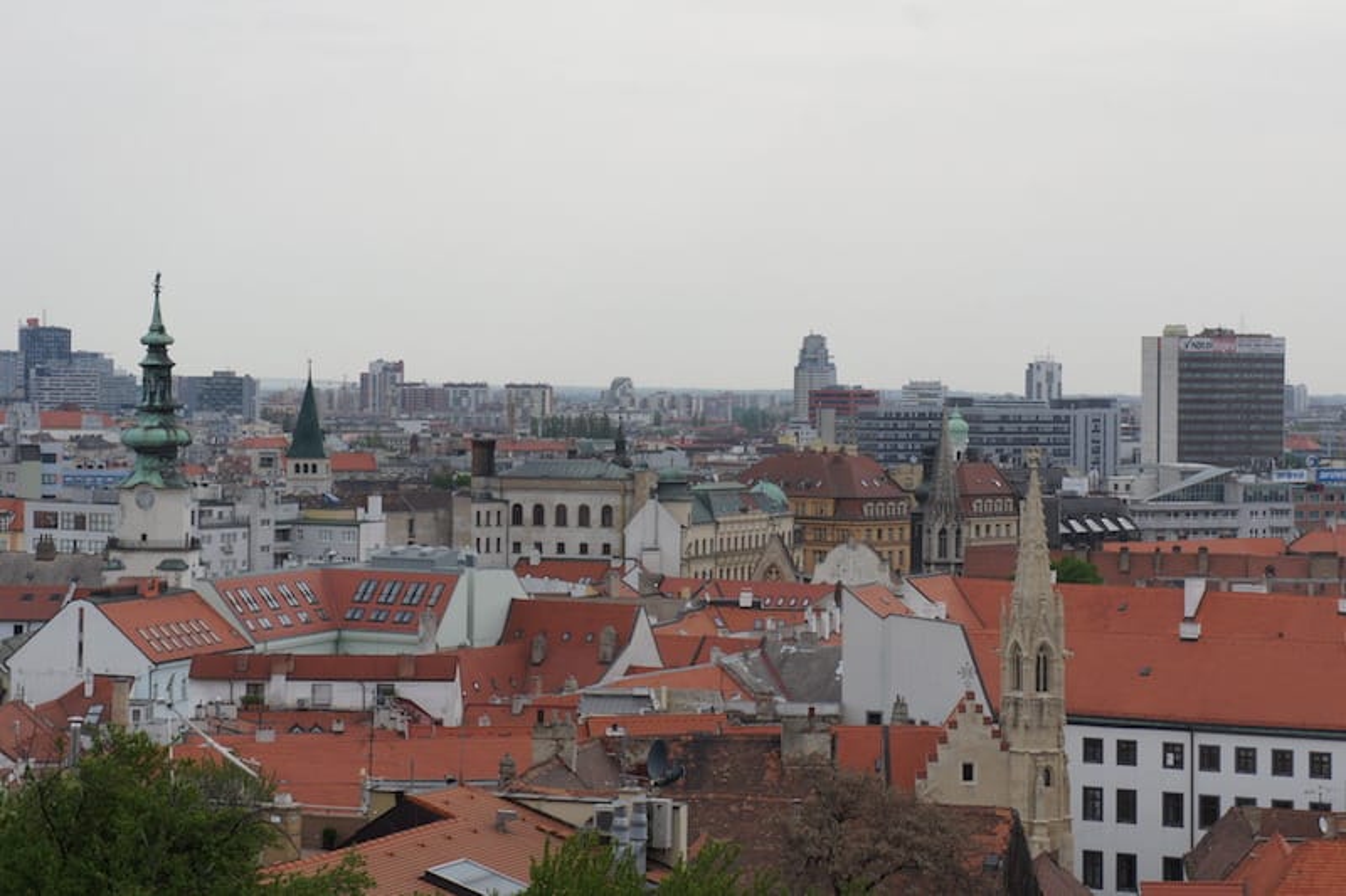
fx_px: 3065
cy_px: 448
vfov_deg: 16.6
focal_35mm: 82
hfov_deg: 24.8
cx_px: 673
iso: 200
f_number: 9
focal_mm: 55
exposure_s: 1/250
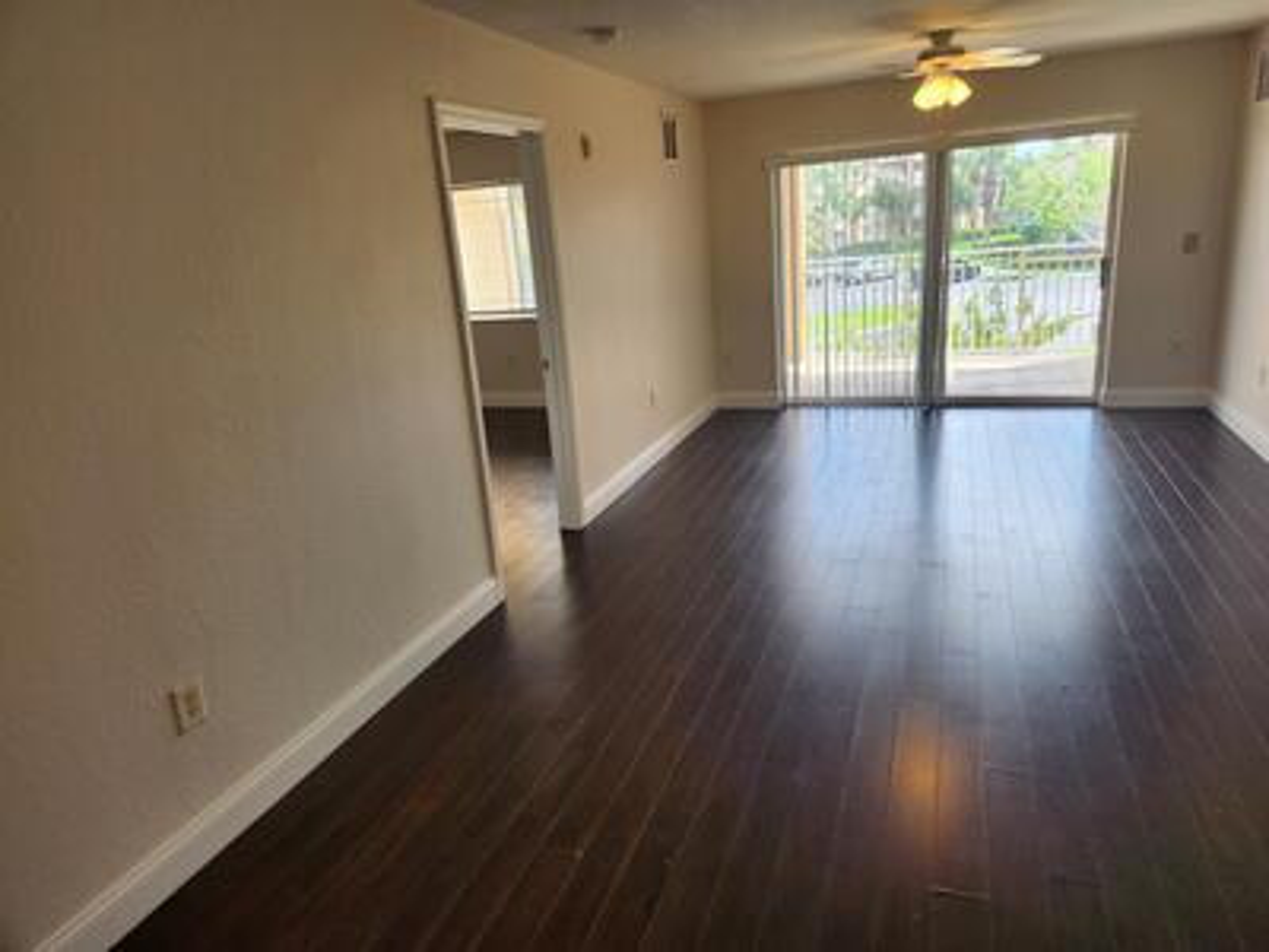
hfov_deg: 73.9
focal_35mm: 23
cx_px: 634
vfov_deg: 58.9
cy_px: 476
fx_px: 843
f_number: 1.8
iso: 40
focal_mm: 5.4
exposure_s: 1/120
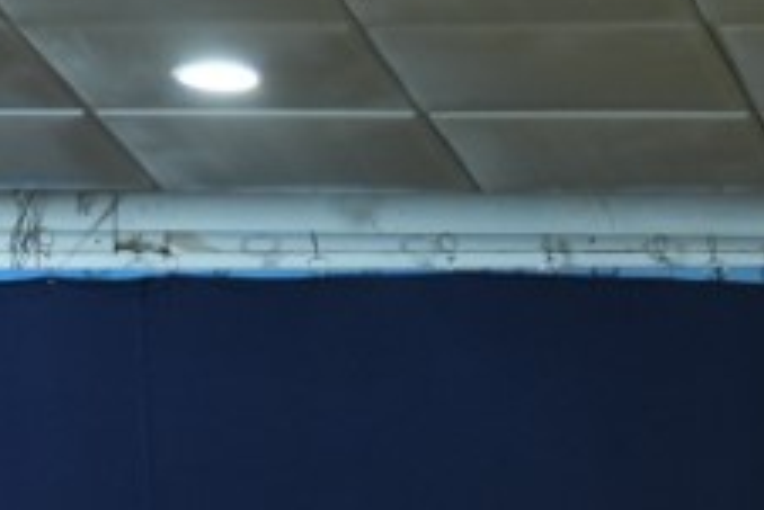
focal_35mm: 351
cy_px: 1500
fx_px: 7453
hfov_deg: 5.7
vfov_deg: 3.8
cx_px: 1812
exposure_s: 1/160
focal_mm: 49
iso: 1600
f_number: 4
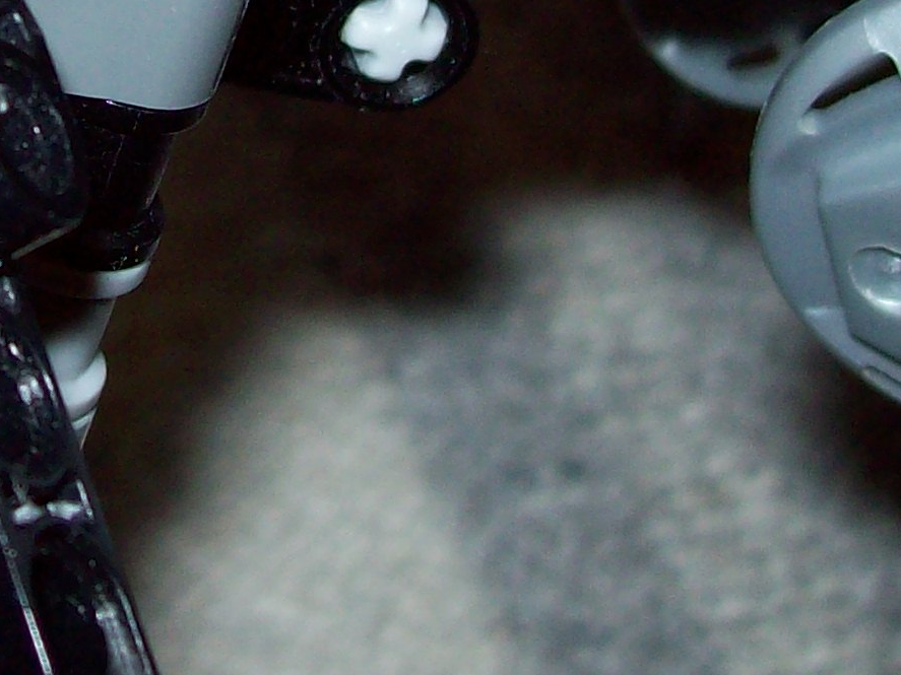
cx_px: -76
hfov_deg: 15.5
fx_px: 3227
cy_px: -95
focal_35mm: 124
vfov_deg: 11.7
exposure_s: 1/64
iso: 80
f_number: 2.7
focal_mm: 6
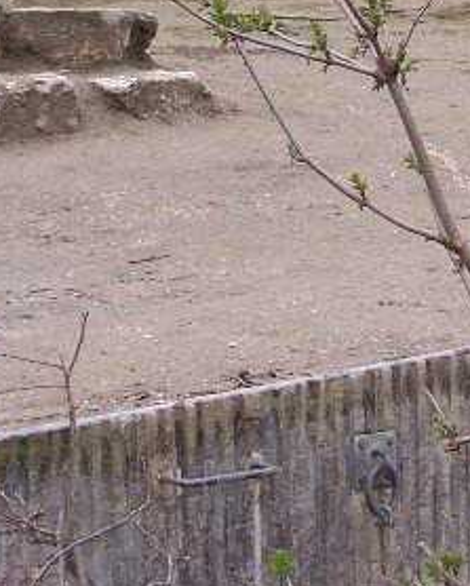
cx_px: 474
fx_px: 2604
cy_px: 20
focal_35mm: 150
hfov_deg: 10.2
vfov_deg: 12.7
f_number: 3.1
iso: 80
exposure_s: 1/250
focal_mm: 9.3
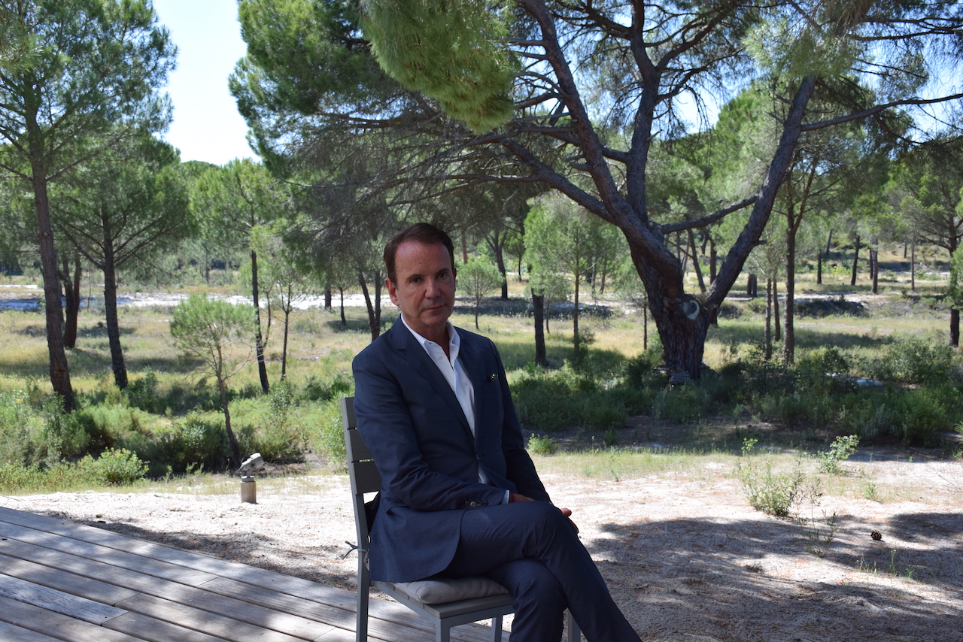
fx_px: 963
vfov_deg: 36.9
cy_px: 321
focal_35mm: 36
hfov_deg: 53.1
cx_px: 482
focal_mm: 24
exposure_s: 1/500
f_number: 8
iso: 400
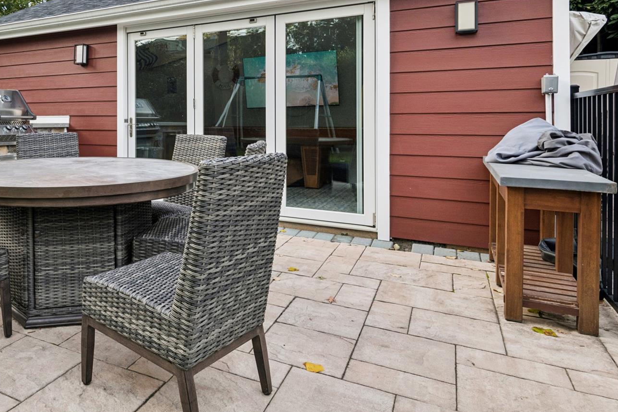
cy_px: 124
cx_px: 154
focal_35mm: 27
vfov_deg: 46.8
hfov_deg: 63.4
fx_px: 463
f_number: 9
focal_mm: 17
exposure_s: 1/100
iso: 250
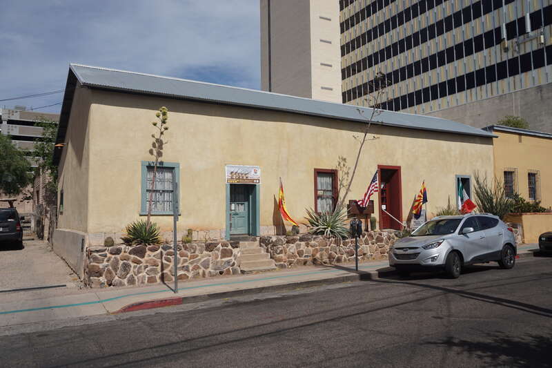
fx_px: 460
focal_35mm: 30
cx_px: 276
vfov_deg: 43.6
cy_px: 184
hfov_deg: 61.9
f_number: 9
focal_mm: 20
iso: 100
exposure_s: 1/400
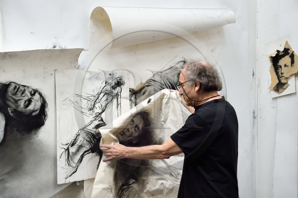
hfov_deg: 48.5
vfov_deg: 33.4
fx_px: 331
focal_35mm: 40
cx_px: 149
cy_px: 99
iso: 800
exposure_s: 1/125
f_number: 5.6
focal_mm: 40
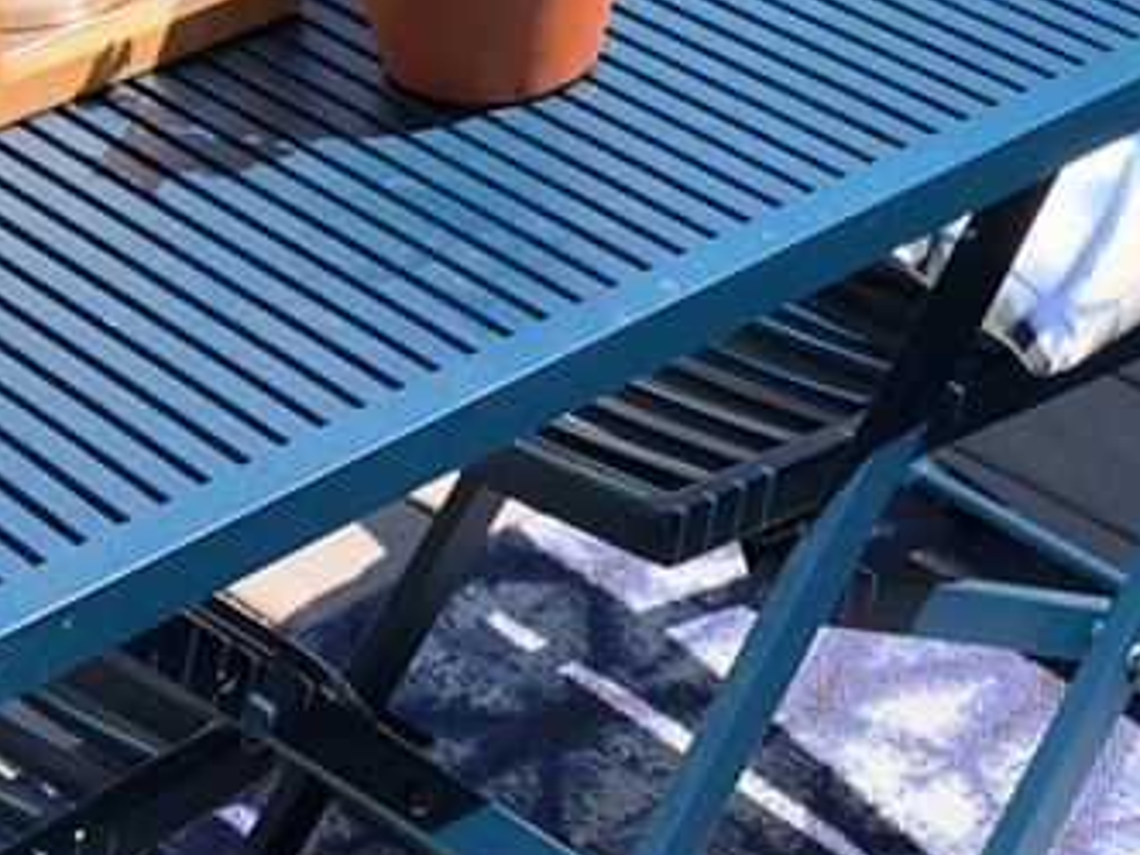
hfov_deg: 14.8
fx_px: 4347
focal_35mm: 132
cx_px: 927
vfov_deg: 10.8
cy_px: -415
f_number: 2.8
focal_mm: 6.6
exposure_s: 1/287
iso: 20
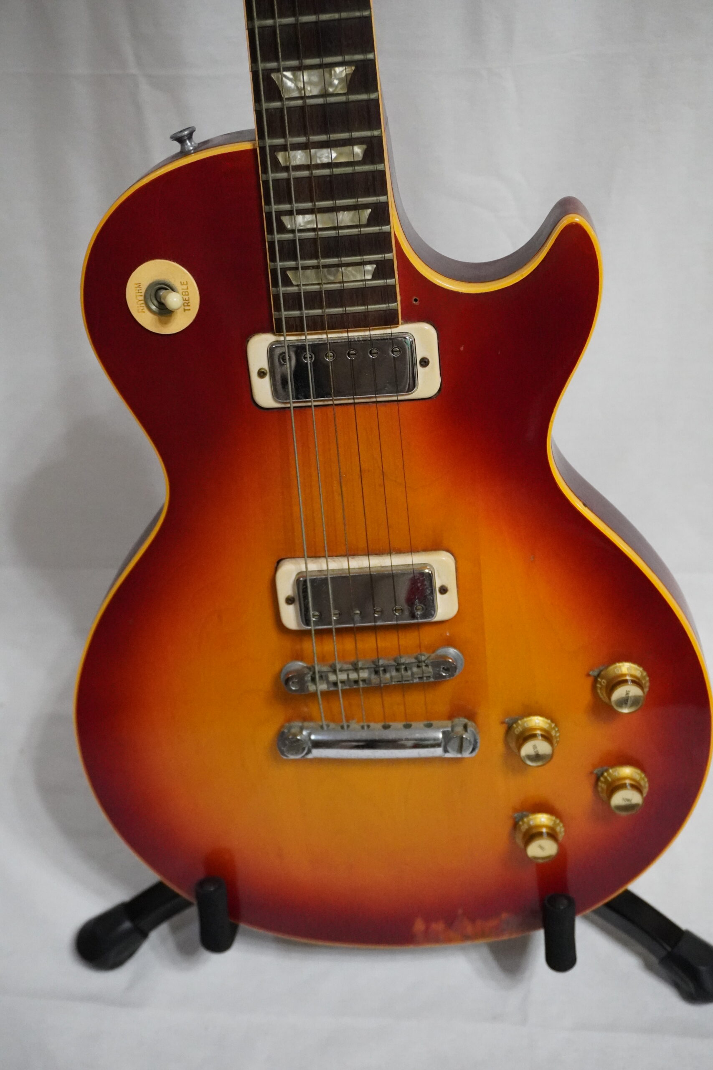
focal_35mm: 45
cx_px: 356
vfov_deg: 43.6
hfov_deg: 29.9
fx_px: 1337
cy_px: 535
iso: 6400
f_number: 5
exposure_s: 1/160
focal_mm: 30
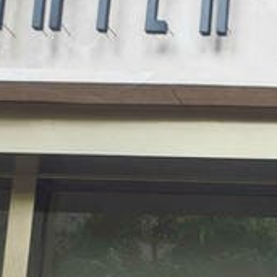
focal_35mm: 143
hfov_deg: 11.1
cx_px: 548
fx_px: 1295
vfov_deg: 11.4
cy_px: 484
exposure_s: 1/121
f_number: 2
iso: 200
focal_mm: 8.72
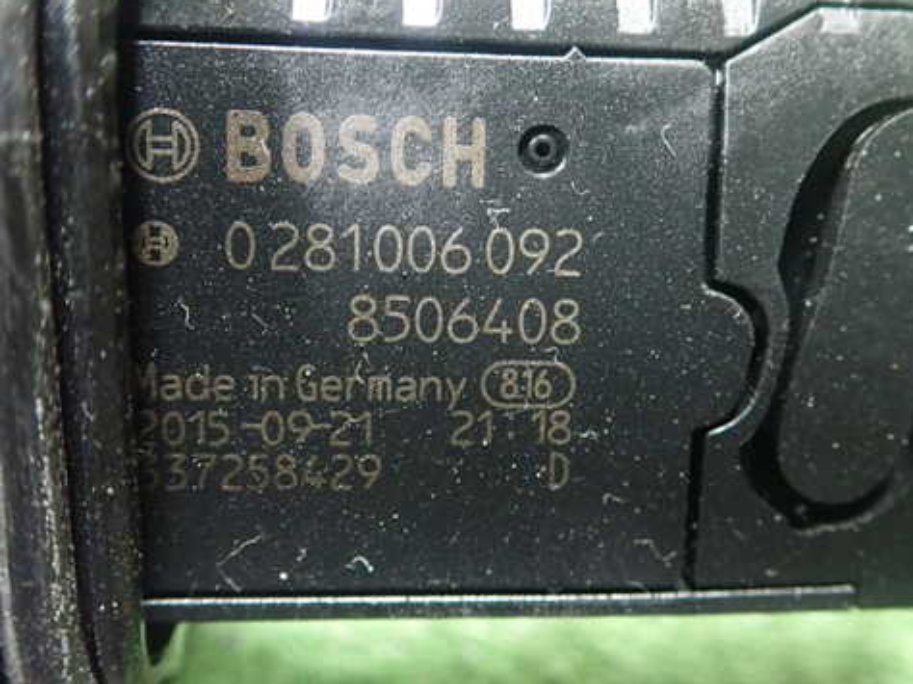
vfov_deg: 37.6
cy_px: 303
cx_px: 485
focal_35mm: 38
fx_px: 1002
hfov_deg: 49.0
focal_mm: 5.5
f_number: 2.3
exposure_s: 1/30
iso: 800
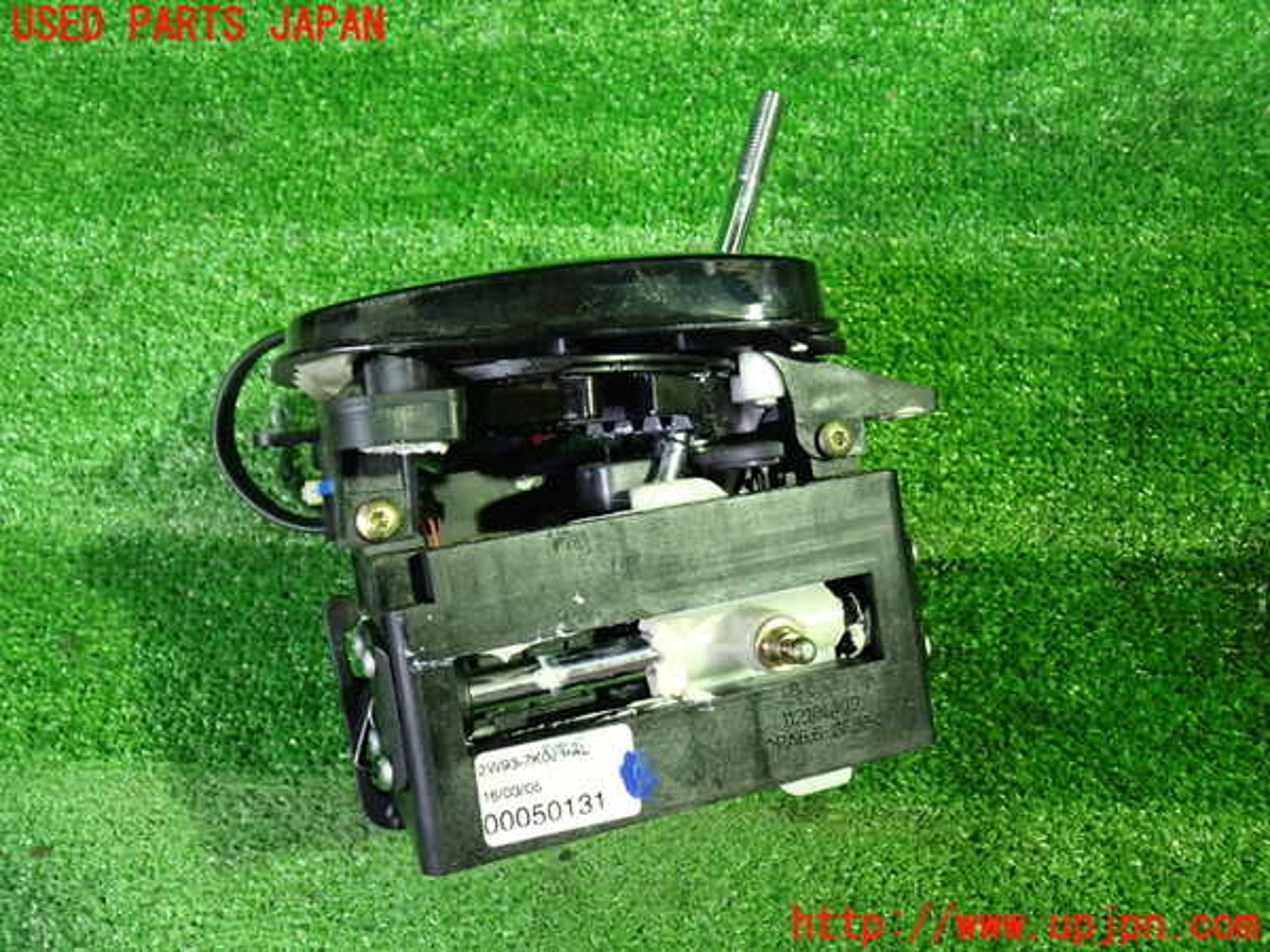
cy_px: 476
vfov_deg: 46.8
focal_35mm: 30
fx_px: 1101
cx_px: 635
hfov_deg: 60.0
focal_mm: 5.4
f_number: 2.3
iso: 640
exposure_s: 1/30
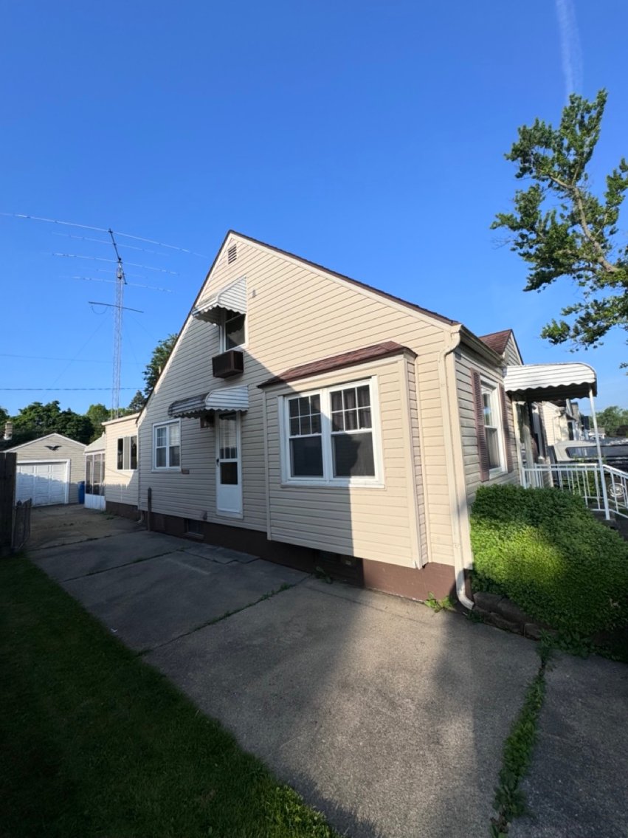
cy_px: 419
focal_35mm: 14
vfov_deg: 102.1
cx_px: 314
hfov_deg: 85.7
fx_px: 339
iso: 40
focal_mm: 2.22
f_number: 2.2
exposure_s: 1/2083
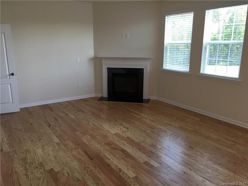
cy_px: 93
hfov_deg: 61.7
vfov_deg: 48.2
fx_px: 208
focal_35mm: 29
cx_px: 124
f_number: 2.2
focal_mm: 4.15
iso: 25
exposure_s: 1/40
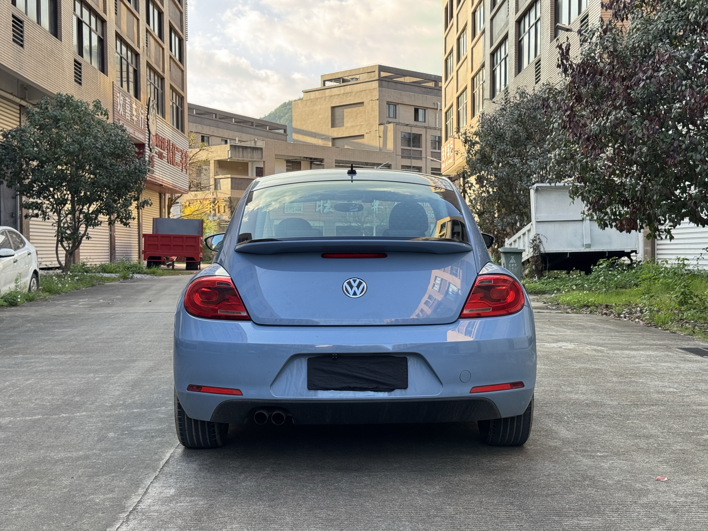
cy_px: 266
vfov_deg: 30.3
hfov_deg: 39.7
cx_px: 354
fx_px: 982
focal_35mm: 48
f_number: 1.78
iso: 64
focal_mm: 6.76
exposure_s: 1/349
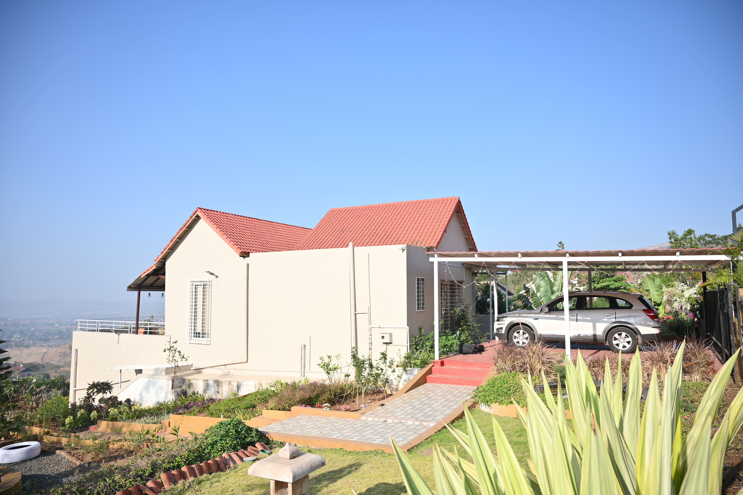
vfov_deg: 53.1
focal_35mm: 24
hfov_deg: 73.8
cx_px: 372
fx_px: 495
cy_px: 248
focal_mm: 24
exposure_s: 1/640
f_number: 4
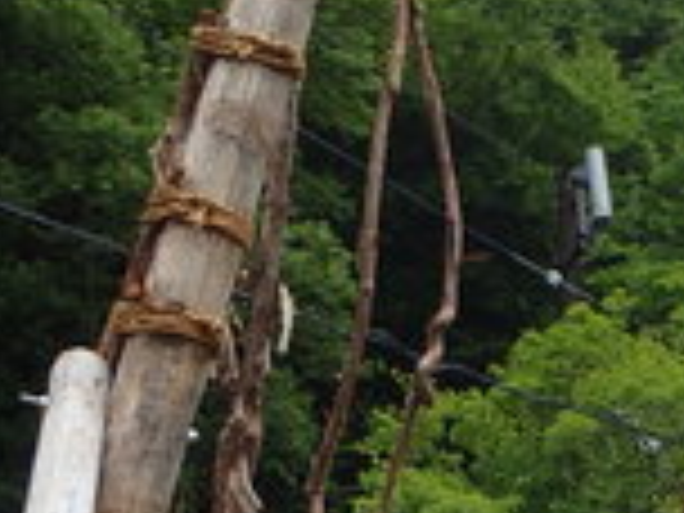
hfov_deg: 14.5
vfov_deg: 10.8
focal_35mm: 132
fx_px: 2608
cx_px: 801
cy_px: 781
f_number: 4
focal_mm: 7.34
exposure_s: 1/100
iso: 100
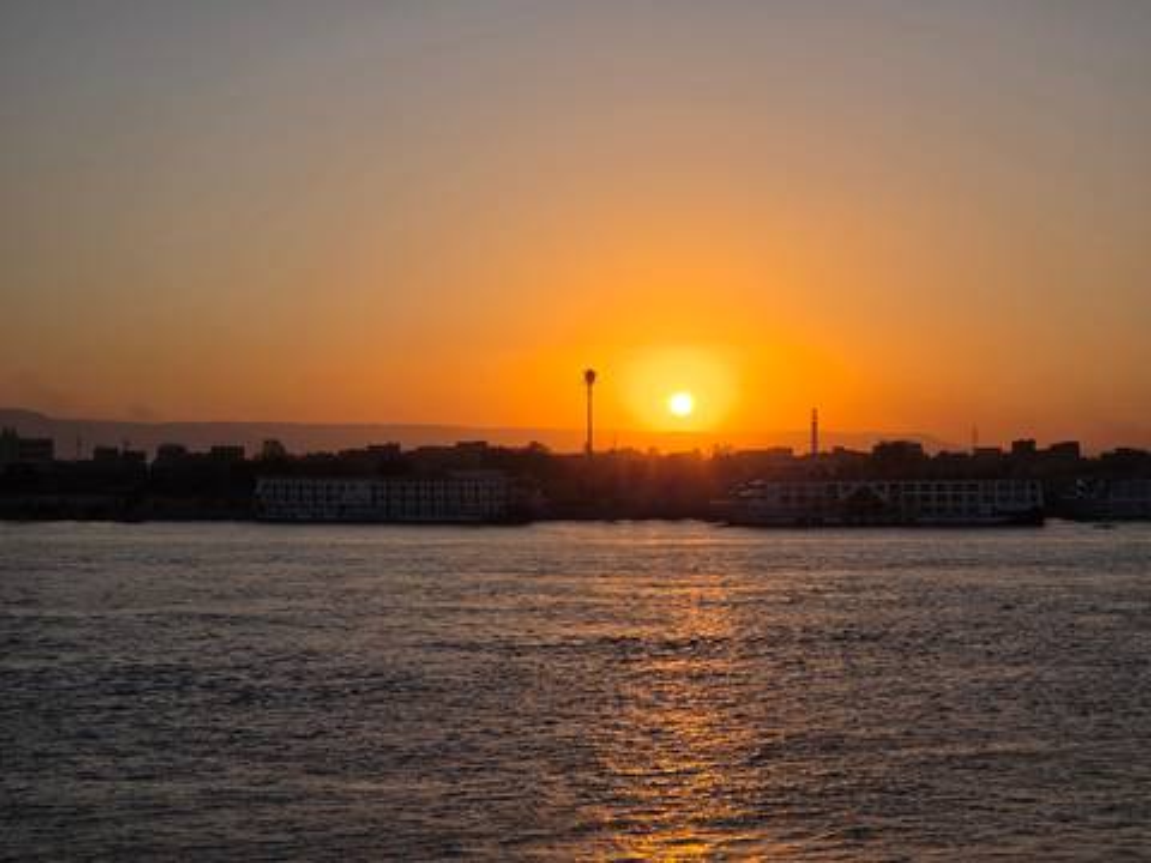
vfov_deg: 21.3
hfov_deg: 28.2
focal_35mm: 69
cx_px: 576
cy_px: 432
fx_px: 2294
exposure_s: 1/2650
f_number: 2.4
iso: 25
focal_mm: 7
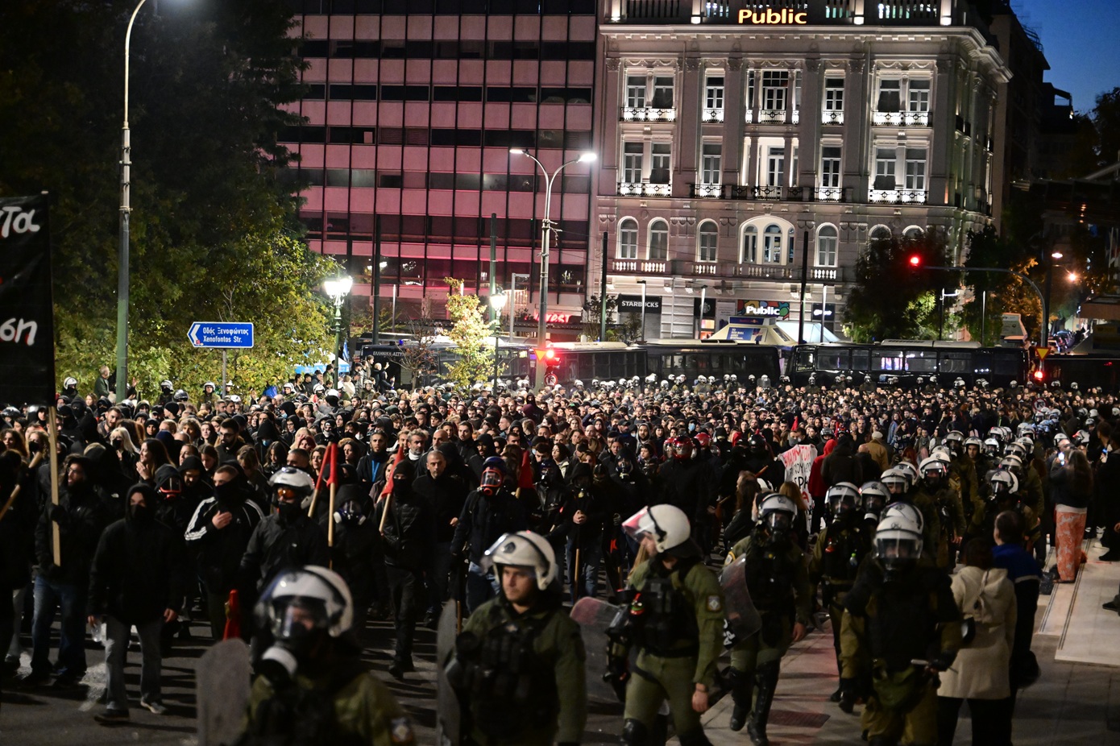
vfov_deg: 22.2
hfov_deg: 32.9
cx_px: 560
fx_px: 1897
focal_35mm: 61
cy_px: 373
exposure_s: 1/125
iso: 10000
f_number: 2.8
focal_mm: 61
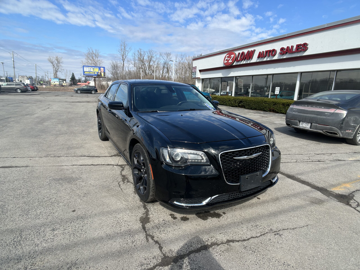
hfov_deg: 67.3
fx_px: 270
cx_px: 180
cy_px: 135
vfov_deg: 53.1
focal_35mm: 26
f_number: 1.5
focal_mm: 5.7
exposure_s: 1/2915
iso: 50
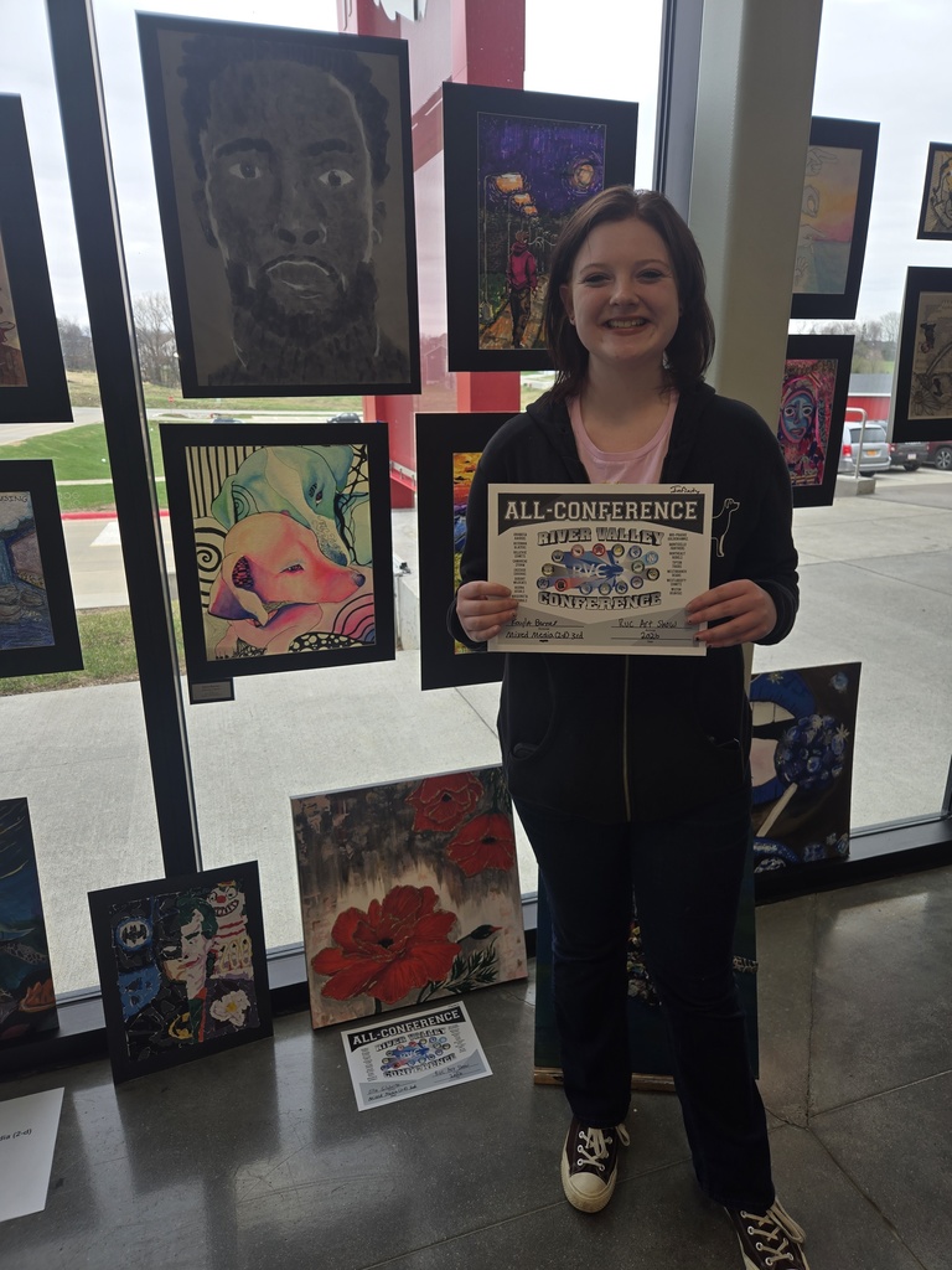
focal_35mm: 23
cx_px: 476
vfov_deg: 73.9
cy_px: 635
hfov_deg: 58.9
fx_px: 843
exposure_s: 1/125
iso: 25
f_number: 1.8
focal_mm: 5.4
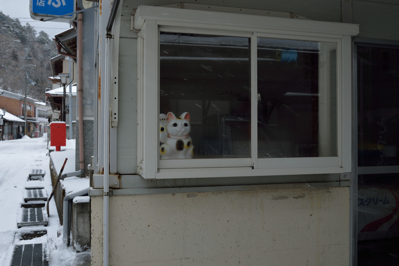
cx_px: 200
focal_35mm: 35
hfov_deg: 54.5
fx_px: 388
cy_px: 133
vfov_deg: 37.8
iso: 125
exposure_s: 1/125
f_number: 8
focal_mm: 35
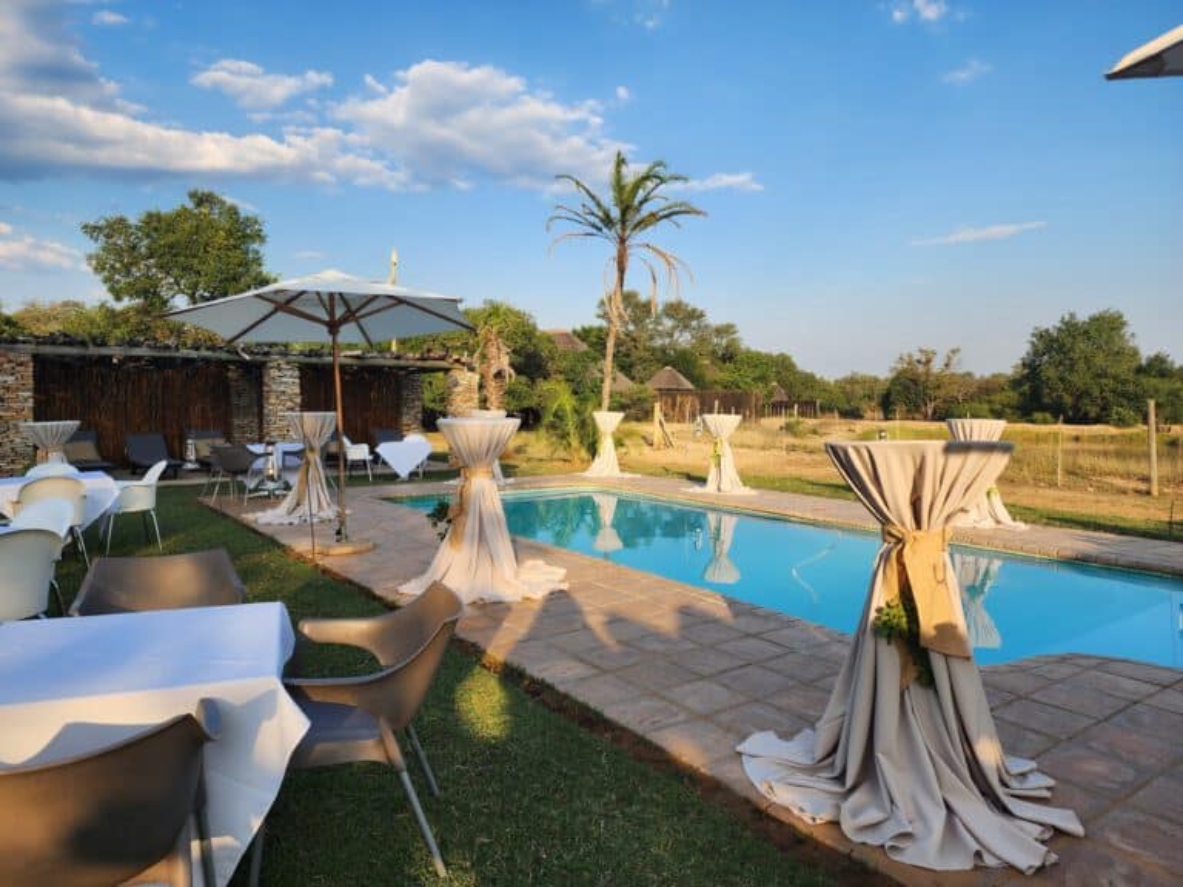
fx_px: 786
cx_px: 592
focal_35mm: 23
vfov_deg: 58.9
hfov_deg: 73.9
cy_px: 444
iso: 12
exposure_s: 1/505
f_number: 1.8
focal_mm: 6.4
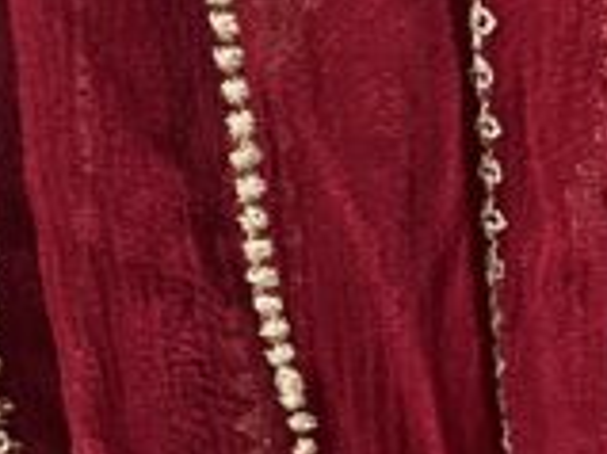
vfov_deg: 11.2
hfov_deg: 15.0
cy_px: 42
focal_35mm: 131
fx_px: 2295
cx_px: 389
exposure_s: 1/40
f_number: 1.5
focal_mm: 5.7
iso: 500
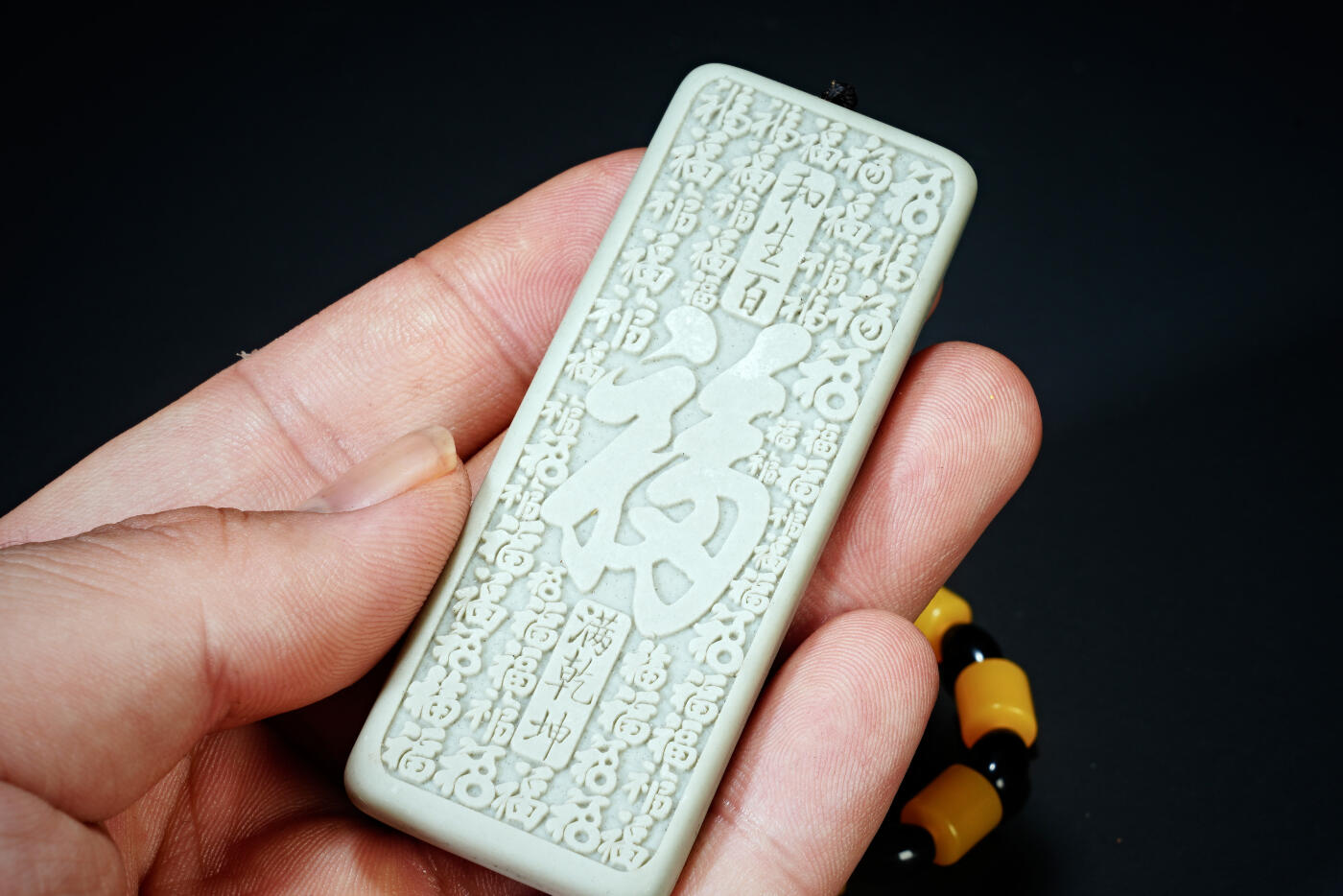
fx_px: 4030
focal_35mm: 108
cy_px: 448
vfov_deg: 12.7
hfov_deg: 18.9
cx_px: 672
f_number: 18
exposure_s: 1/160
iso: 100
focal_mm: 72
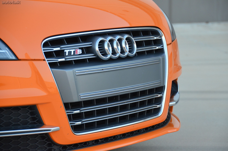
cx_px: 114
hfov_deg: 14.4
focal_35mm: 142
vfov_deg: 9.6
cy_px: 76
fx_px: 901
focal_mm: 95
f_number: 5.3
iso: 1600
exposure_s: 1/400
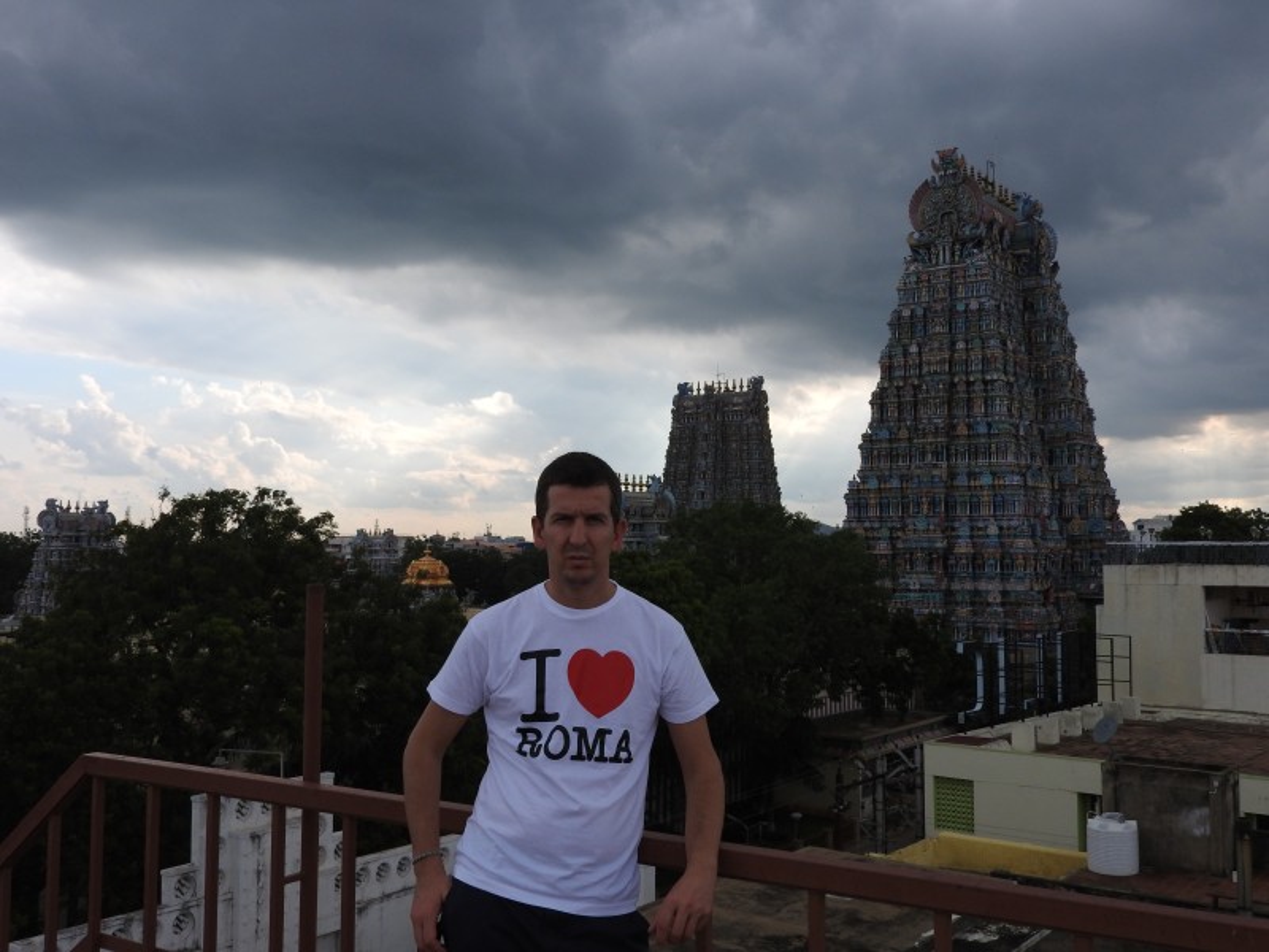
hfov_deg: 52.6
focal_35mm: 35
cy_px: 476
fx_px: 1283
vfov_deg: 40.7
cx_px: 634
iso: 100
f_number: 3.8
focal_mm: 6.3
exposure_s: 1/640
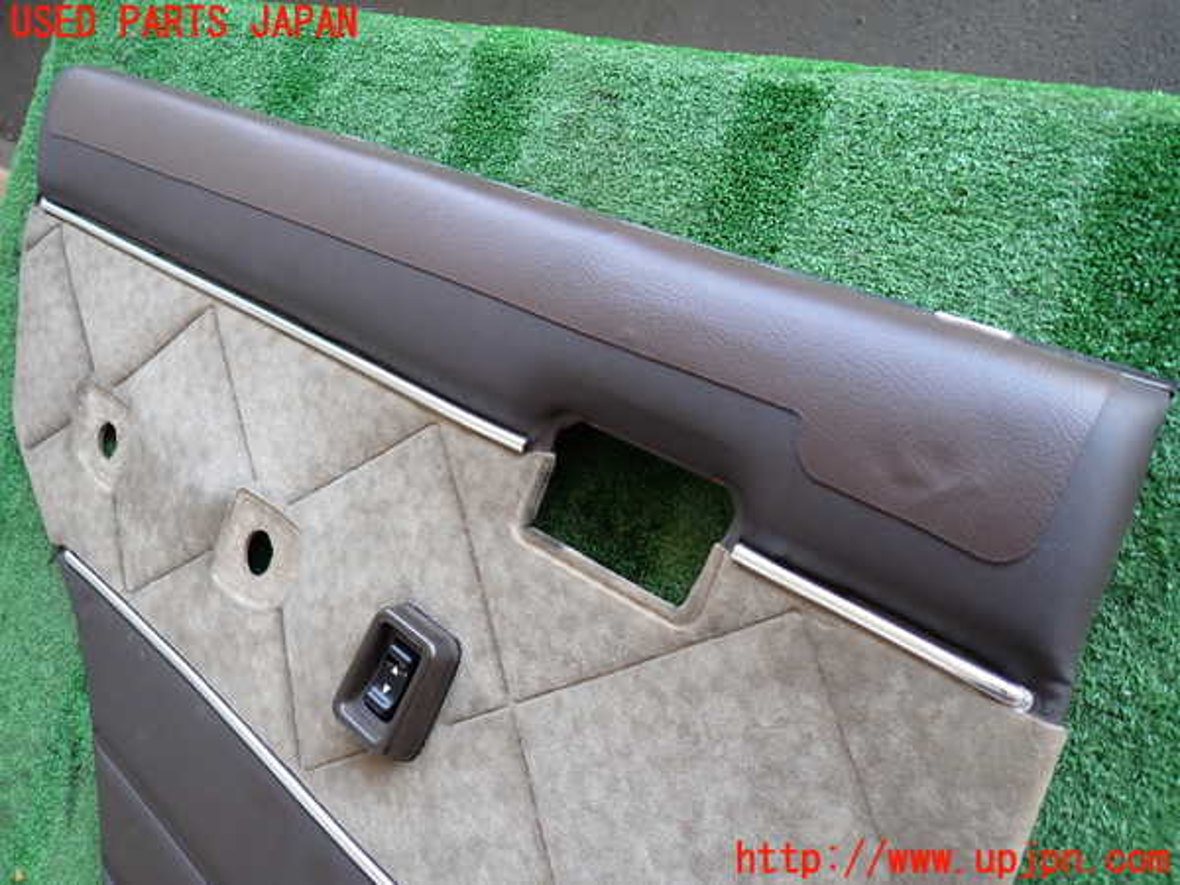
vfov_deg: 54.9
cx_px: 590
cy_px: 442
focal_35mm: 25
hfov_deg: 69.4
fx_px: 852
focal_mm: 4.5
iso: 160
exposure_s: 1/60
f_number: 2
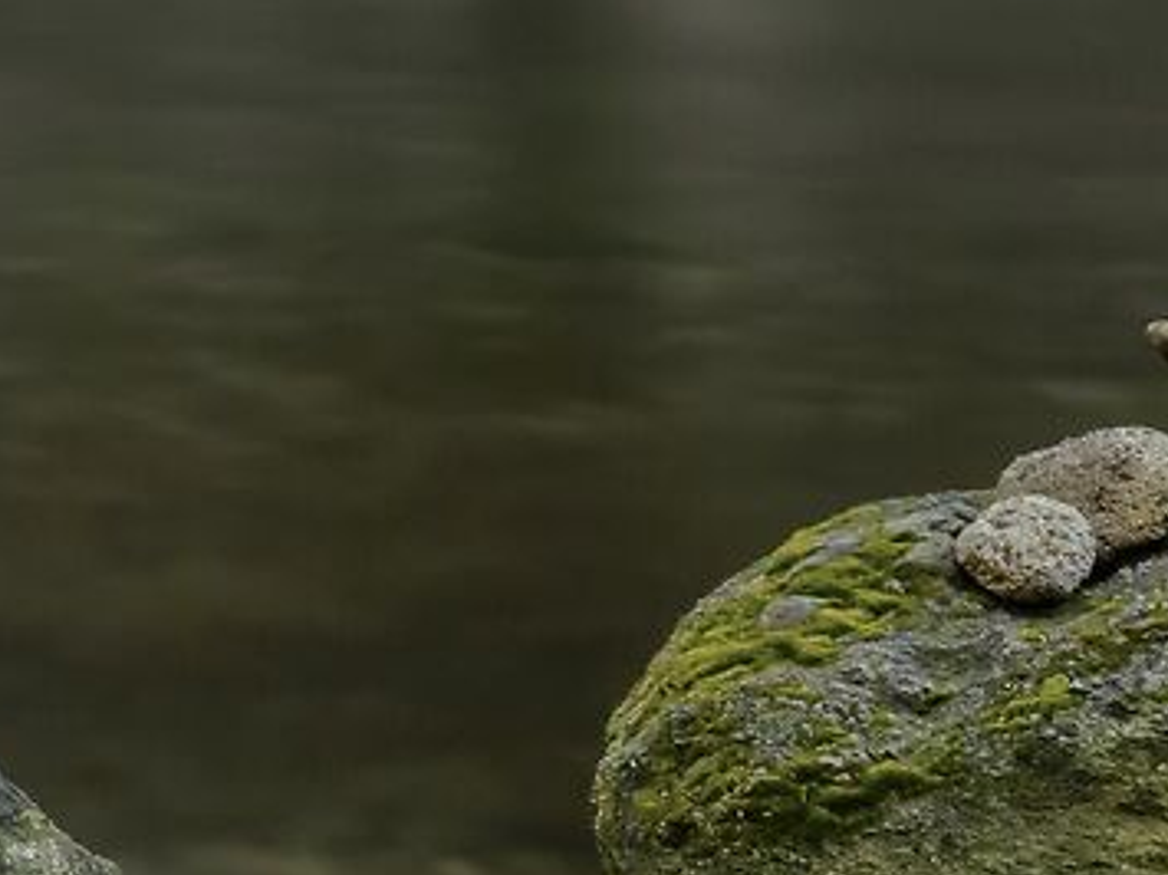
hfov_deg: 10.7
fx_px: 5262
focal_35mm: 156
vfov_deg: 9.2
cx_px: -1668
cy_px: -454
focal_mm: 16
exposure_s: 25
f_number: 11
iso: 640
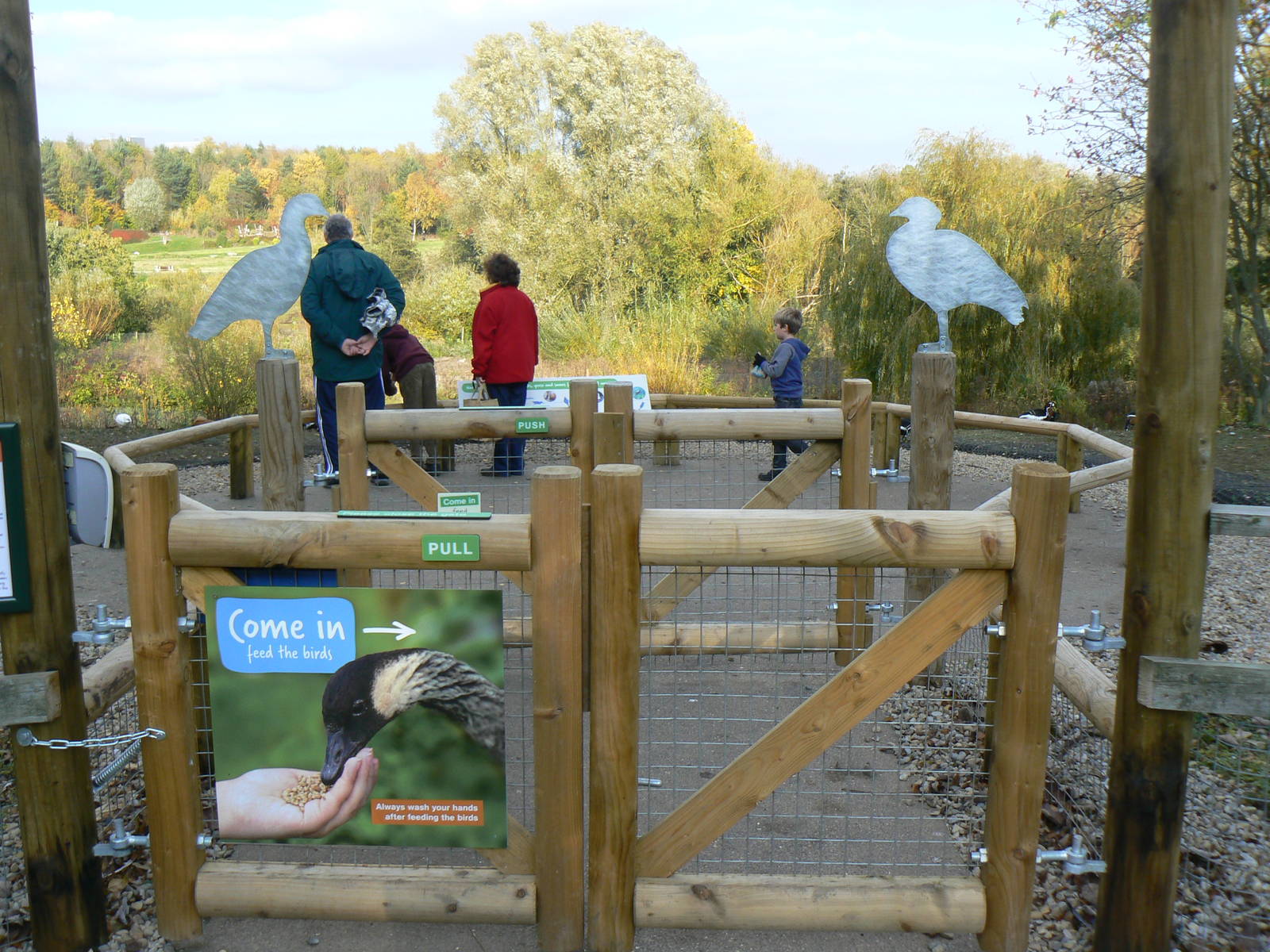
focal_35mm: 36
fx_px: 1321
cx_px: 635
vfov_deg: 39.7
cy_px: 476
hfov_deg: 51.4
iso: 80
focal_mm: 6
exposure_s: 1/160
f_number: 5.6
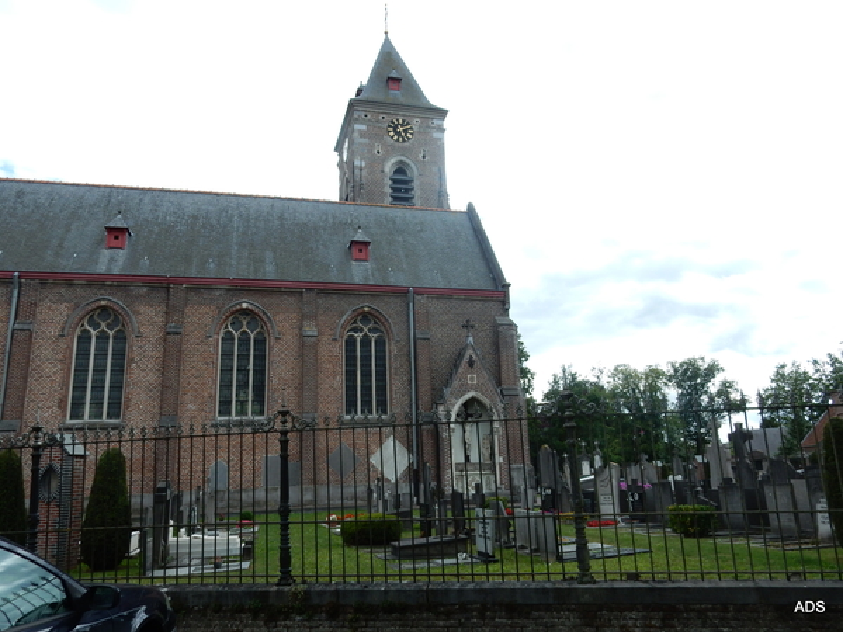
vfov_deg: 54.9
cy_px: 316
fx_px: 609
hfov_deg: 69.4
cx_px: 422
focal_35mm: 25
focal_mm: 4.5
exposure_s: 1/640
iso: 125
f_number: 3.7
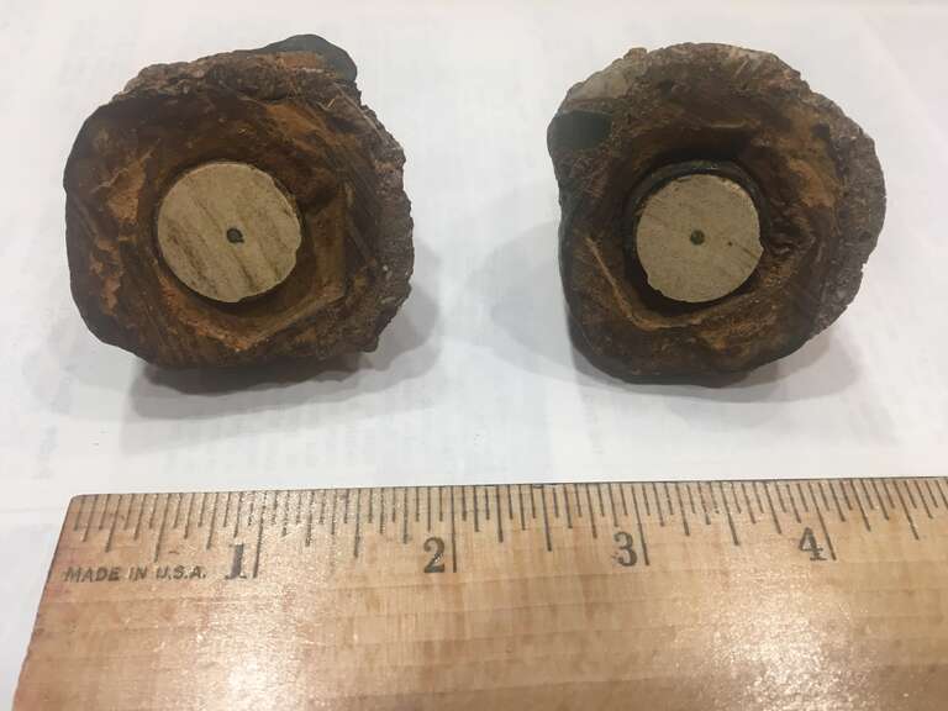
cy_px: 356
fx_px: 794
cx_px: 474
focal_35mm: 29
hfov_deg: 61.7
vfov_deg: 48.2
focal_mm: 4.15
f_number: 2.2
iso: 32
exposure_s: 1/30
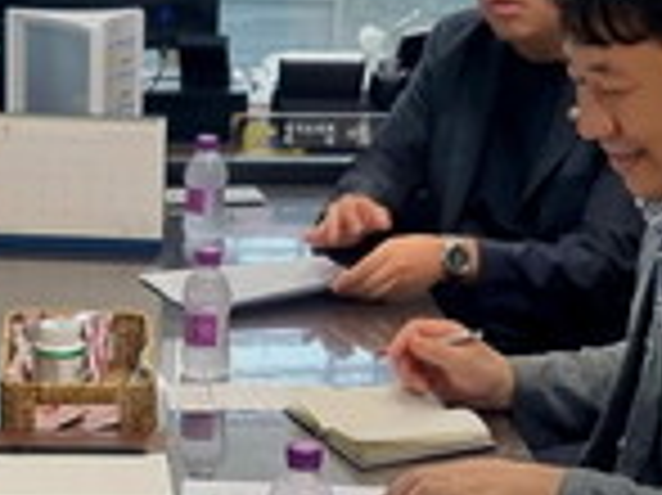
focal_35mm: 98
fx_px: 1873
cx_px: 126
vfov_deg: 15.1
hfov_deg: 19.8
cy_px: 189
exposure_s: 1/120
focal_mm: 6.7
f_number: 1.8
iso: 250
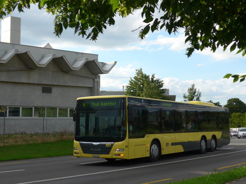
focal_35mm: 59
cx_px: 123
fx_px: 419
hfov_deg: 32.7
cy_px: 92
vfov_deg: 24.8
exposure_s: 1/640
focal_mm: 12
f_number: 3.5
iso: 80
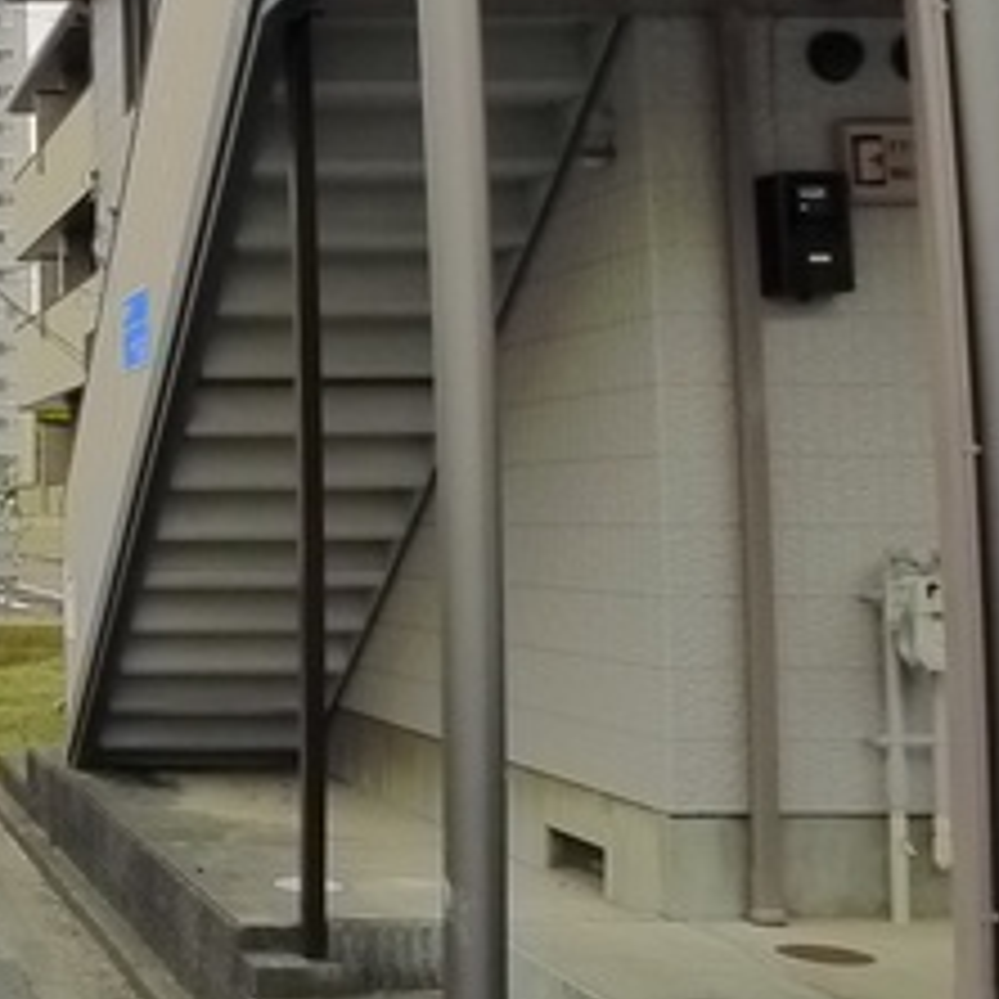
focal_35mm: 67
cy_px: 344
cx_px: -400
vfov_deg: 25.6
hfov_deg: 22.2
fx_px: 2188
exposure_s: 1/500
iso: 400
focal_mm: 5.1
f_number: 4
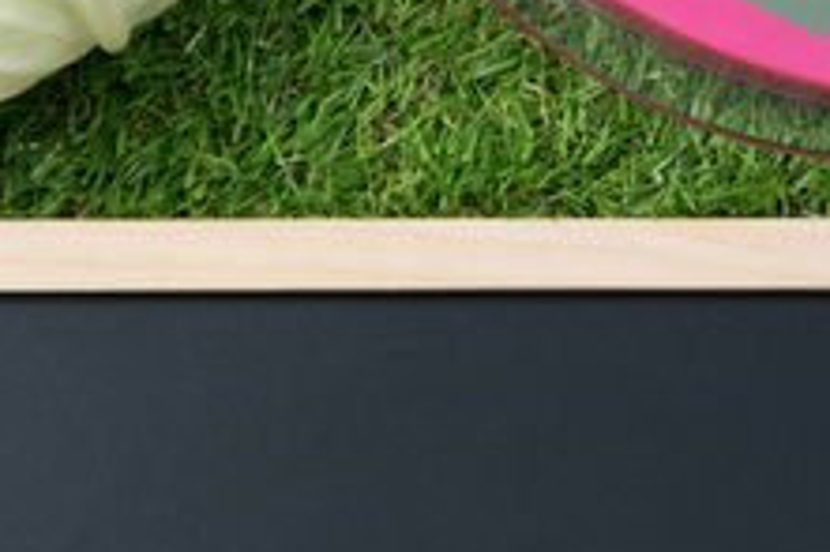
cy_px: 700
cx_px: 184
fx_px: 6428
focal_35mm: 279
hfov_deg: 7.4
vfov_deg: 4.9
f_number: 7.1
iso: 100
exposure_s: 1/100
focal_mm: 85
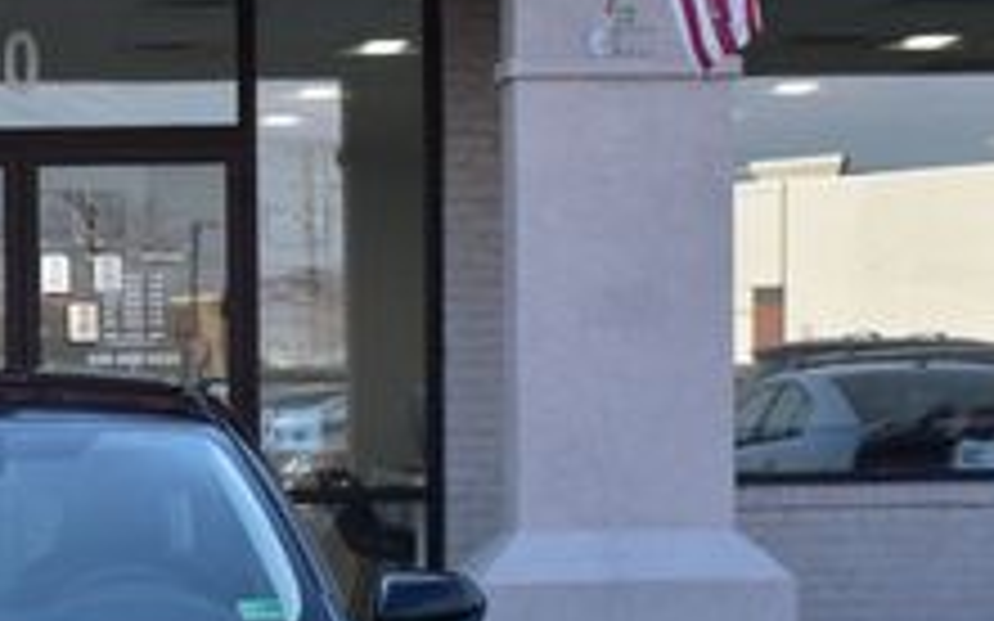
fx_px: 2992
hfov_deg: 18.3
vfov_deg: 11.7
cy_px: 616
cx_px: -45
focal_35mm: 110
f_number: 10
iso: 400
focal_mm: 25
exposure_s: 1/200
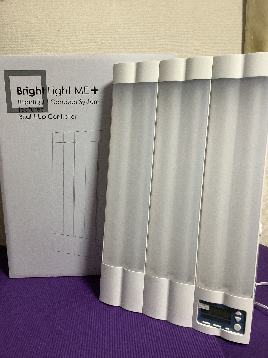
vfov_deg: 58.4
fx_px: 320
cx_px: 134
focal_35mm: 31
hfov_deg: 45.4
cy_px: 179
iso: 250
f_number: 2.4
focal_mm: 3.3
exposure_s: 1/50
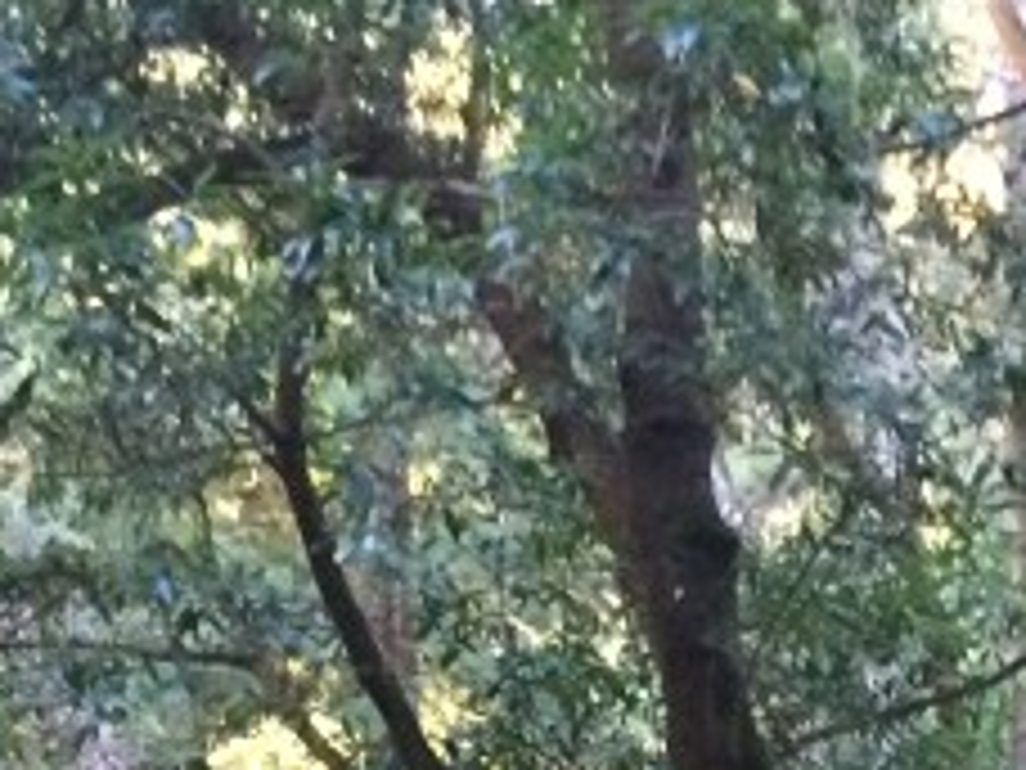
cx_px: 972
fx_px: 3853
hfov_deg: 15.0
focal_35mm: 130
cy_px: 1698
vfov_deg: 10.2
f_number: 2.2
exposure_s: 1/30
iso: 250
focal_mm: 4.15
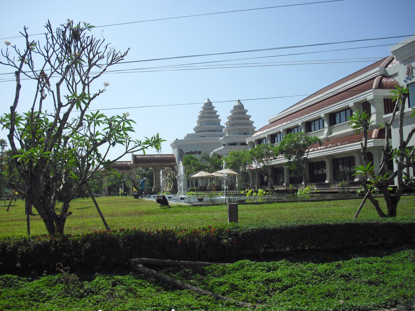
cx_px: 208
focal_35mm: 38
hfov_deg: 49.0
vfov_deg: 37.7
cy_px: 156
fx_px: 456
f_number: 8
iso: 100
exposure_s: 1/320
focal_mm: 6.2
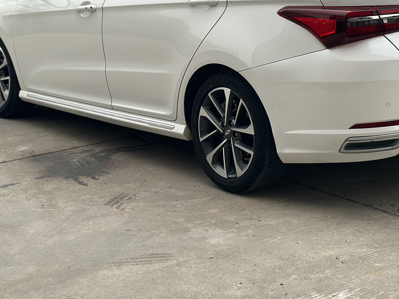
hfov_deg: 22.7
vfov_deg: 17.0
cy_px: 40
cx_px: 264
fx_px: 991
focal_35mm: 86
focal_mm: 6.86
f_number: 1.78
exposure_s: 1/121
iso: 64
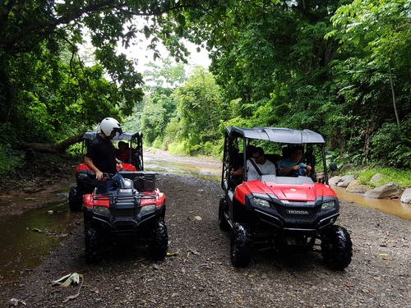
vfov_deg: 53.1
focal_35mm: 26
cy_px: 154
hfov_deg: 67.3
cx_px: 206
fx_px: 309
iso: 50
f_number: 1.7
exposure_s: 1/321
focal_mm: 4.2
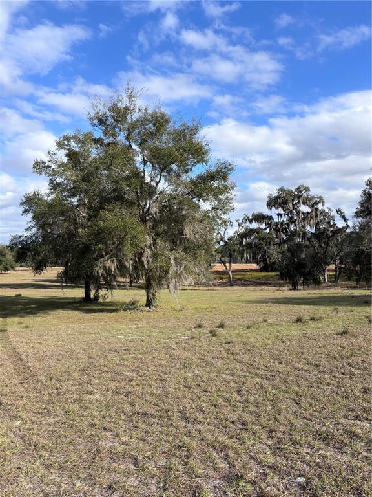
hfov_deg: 53.1
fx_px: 373
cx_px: 186
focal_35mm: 26
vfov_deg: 67.3
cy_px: 248
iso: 50
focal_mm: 5.96
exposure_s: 1/2778
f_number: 1.6
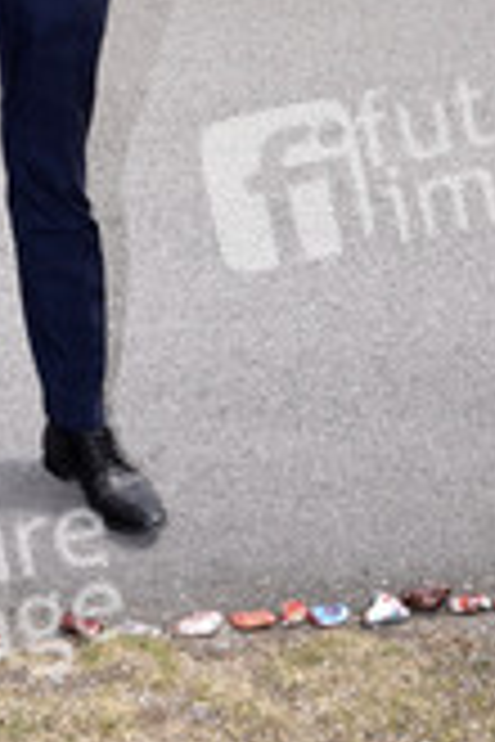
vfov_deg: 22.6
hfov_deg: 15.8
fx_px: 1753
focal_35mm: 85
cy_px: -58
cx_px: 22
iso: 320
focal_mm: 35
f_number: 16
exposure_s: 1/160
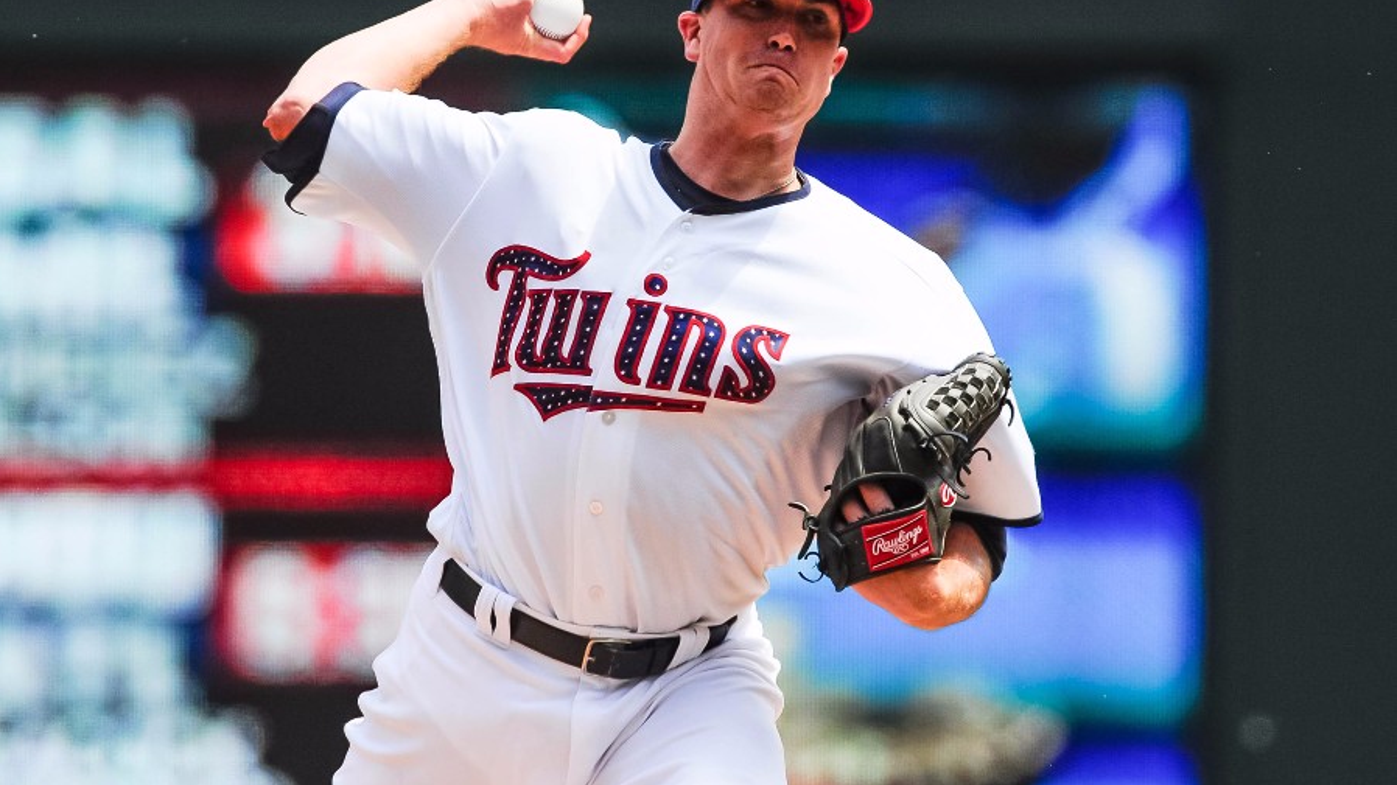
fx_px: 16335
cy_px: 334
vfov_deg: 2.8
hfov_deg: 4.9
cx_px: 698
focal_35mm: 441
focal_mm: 420
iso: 640
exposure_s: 1/3200
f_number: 4.5
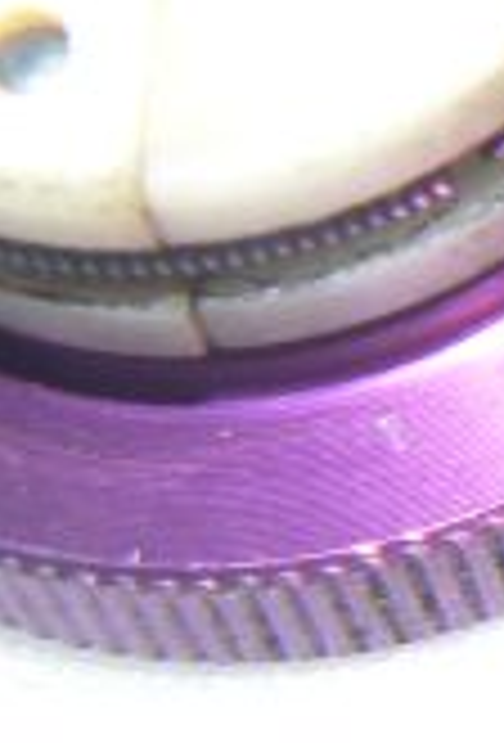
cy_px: 293
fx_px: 3743
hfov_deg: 7.2
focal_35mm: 179
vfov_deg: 11.5
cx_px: 1215
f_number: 2.8
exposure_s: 1/30
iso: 100
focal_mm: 6
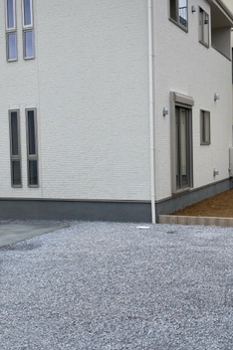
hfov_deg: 25.1
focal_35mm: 53
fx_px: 516
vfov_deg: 37.6
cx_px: 55
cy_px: 176
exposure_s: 1/694
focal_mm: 3.99
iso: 20
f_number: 1.8
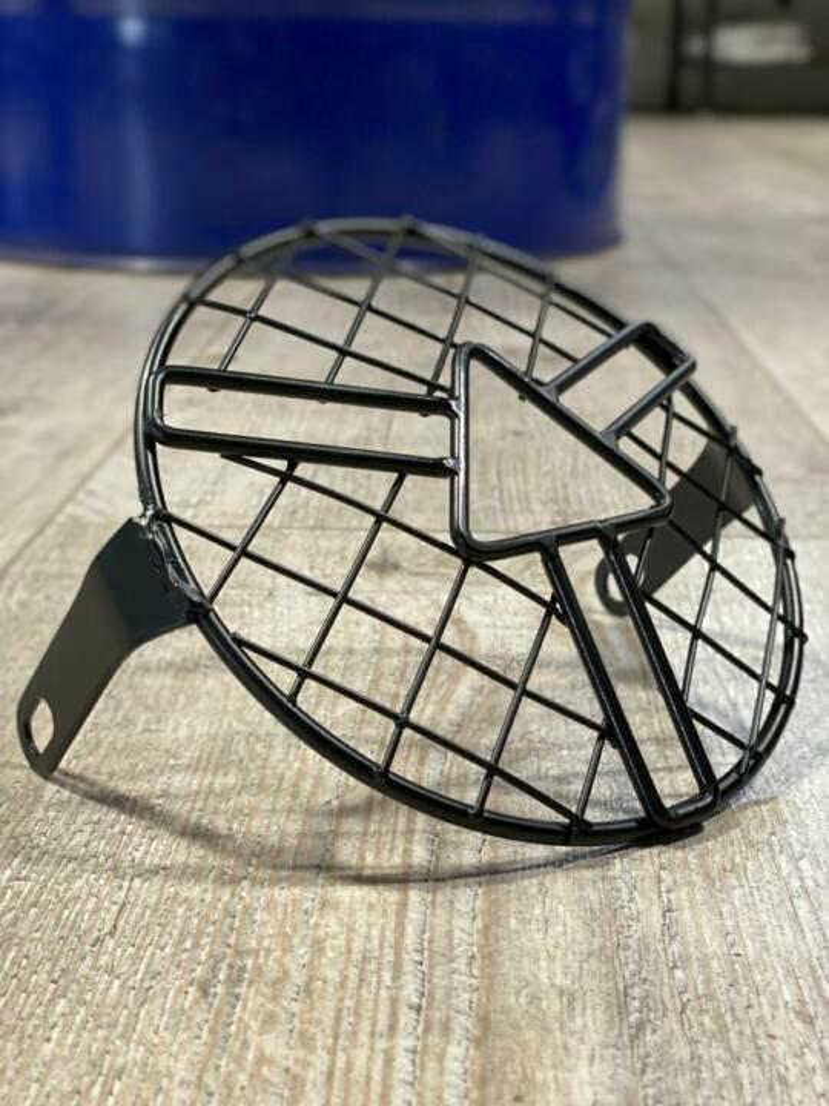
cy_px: 553
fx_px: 1660
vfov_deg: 36.8
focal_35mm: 52
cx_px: 414
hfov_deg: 28.0
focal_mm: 6
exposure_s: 1/33
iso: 125
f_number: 2
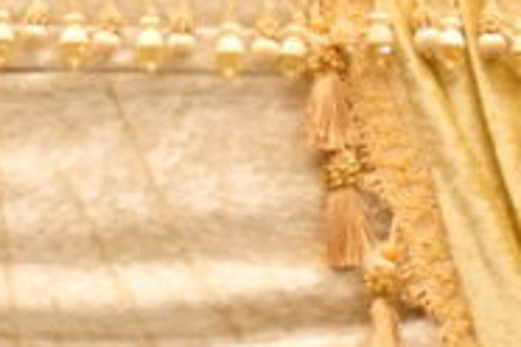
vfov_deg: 0.8
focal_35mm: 1651
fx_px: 23892
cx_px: -443
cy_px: -576
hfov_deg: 1.2
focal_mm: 200
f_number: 2.8
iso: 200
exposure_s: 1/200
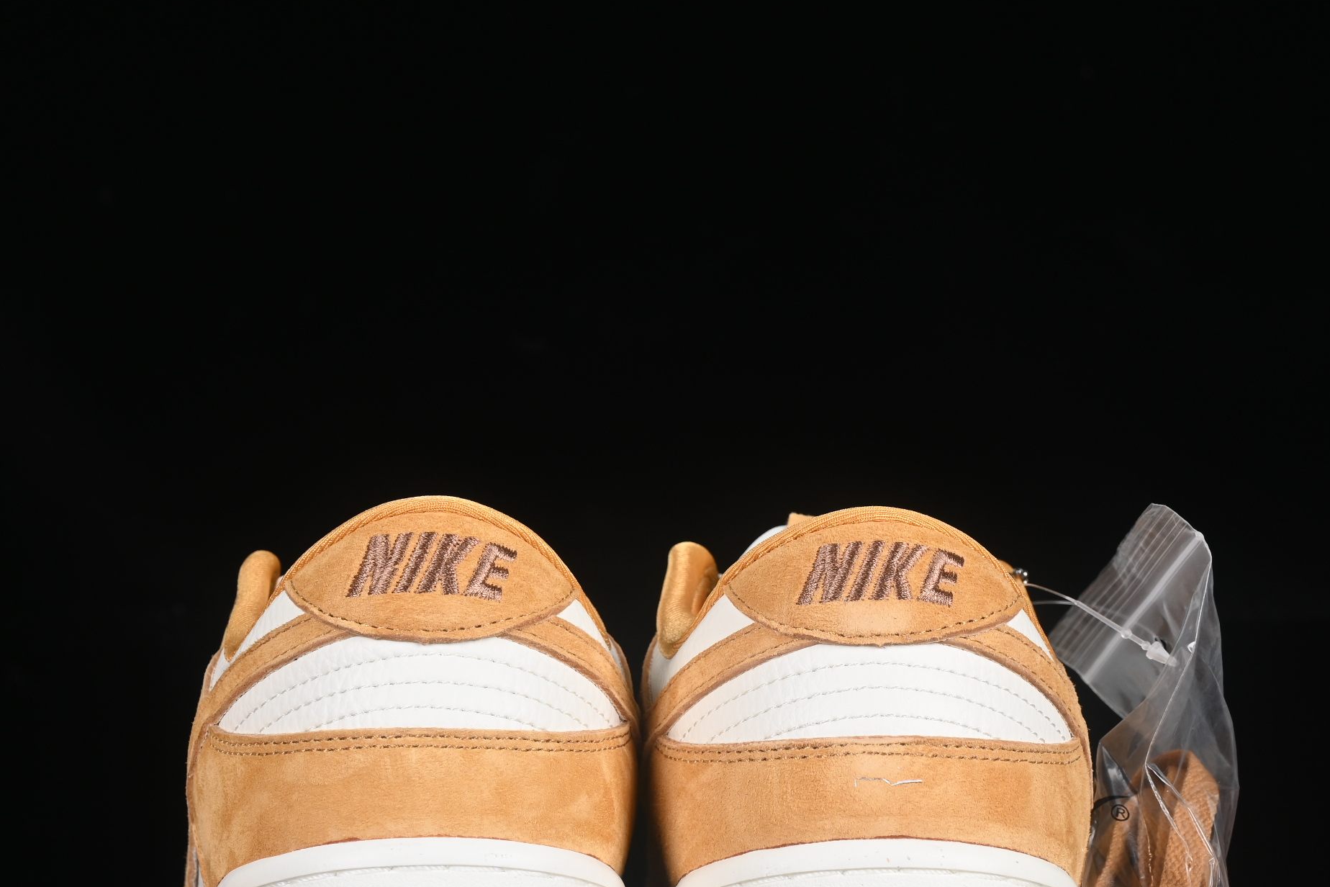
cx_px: 679
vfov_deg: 12.1
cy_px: 617
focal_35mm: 113
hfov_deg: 18.1
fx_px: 4174
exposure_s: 1/80
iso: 160
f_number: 8
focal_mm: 50
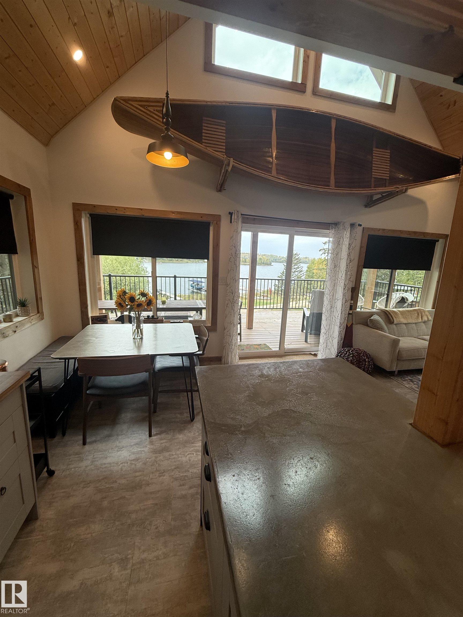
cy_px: 308
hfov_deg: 85.7
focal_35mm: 14
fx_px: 250
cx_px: 232
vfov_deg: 102.1
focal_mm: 2.22
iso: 64
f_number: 2.2
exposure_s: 1/120
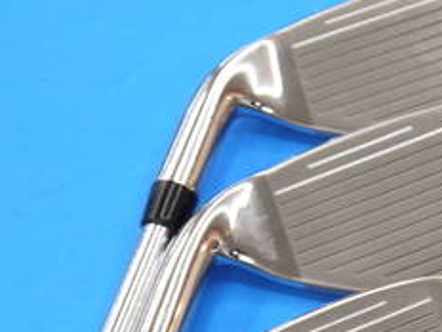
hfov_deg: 13.7
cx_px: 608
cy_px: 361
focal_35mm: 138
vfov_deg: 10.6
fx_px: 1762
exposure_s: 1/60
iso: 250
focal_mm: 25
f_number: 4.6
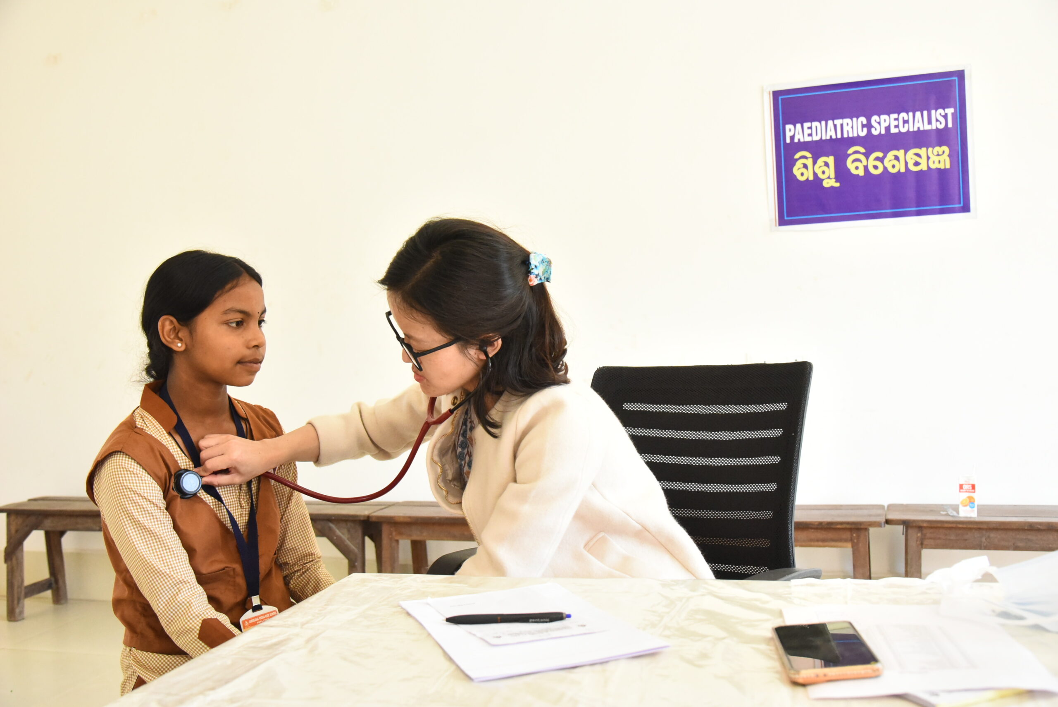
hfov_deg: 54.4
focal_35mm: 35
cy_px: 354
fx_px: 1029
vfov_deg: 37.9
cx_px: 529
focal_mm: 35
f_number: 5.6
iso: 6400
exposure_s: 1/250
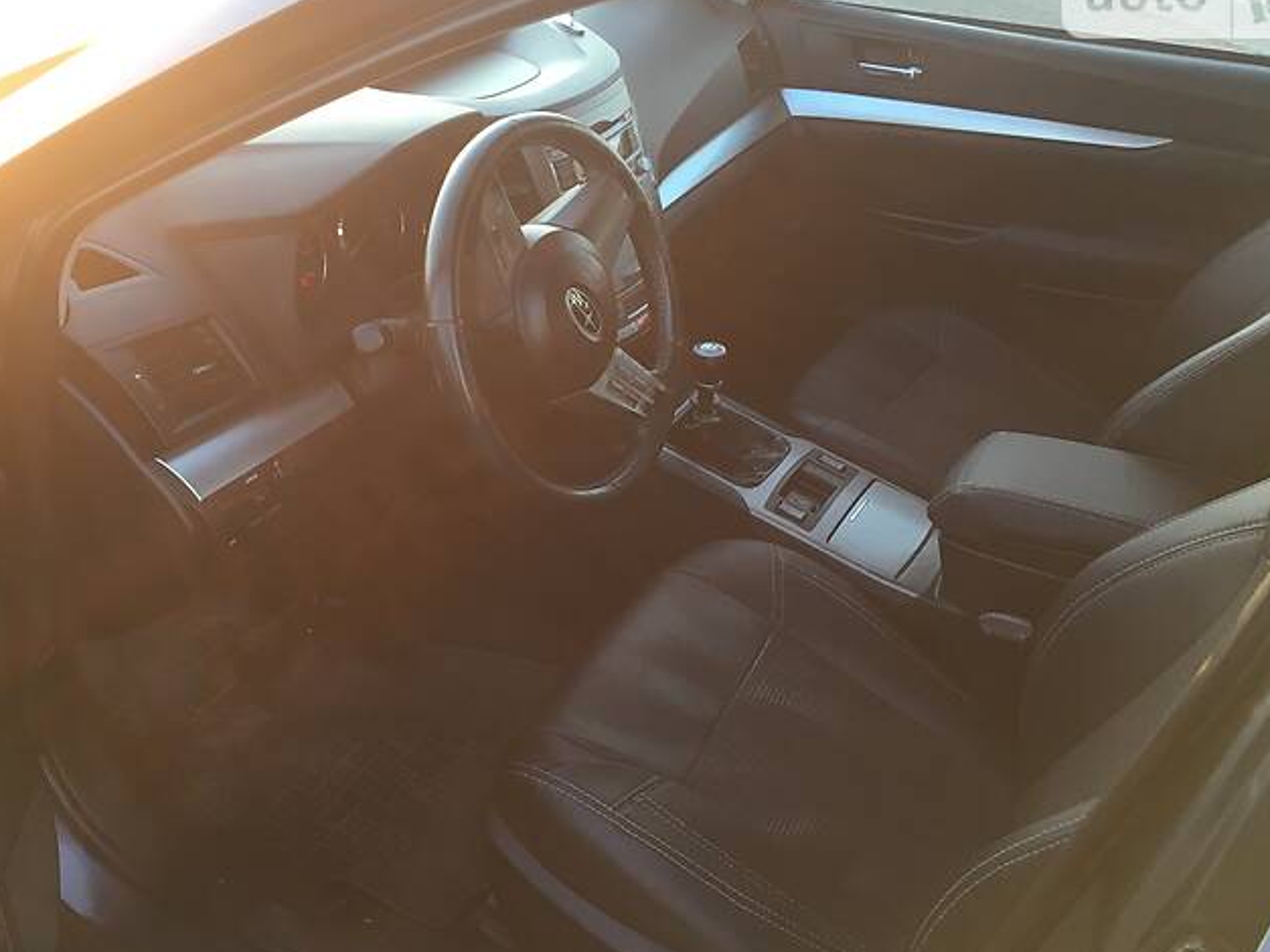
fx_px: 1357
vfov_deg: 38.6
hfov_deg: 50.1
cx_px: 573
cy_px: 535
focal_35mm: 37
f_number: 2.2
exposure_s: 1/33
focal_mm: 4.2
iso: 32
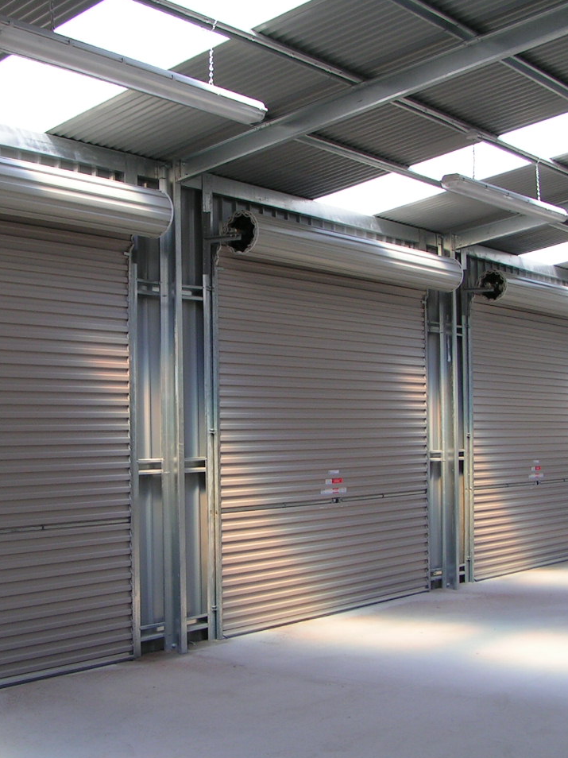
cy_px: 380
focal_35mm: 51
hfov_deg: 28.3
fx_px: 1116
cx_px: 185
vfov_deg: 37.5
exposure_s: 1/80
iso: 50
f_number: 5.6
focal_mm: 5.8
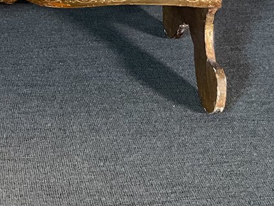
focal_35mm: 102
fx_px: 808
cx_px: -5
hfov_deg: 18.7
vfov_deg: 13.2
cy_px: -155
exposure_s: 1/60
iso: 80
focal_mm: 3
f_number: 1.8
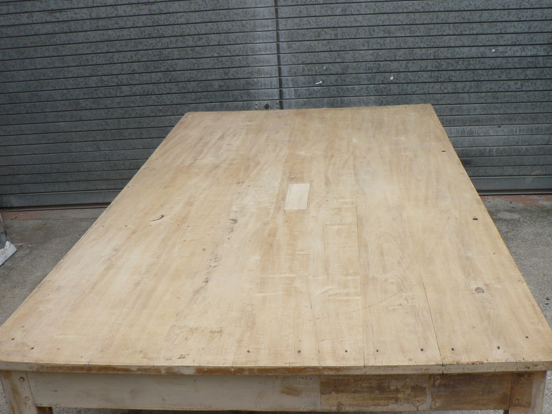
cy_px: 217
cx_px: 281
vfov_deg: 36.8
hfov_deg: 47.9
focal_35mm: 39
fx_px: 622
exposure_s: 1/250
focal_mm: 6
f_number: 2.8
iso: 80
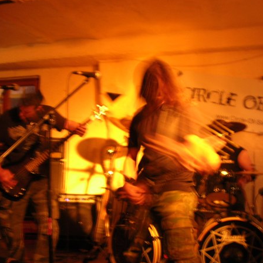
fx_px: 413
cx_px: 176
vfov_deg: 35.4
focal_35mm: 48
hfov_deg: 35.0
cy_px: 136
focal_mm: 7.8
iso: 104
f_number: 2.8
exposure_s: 1/3.5
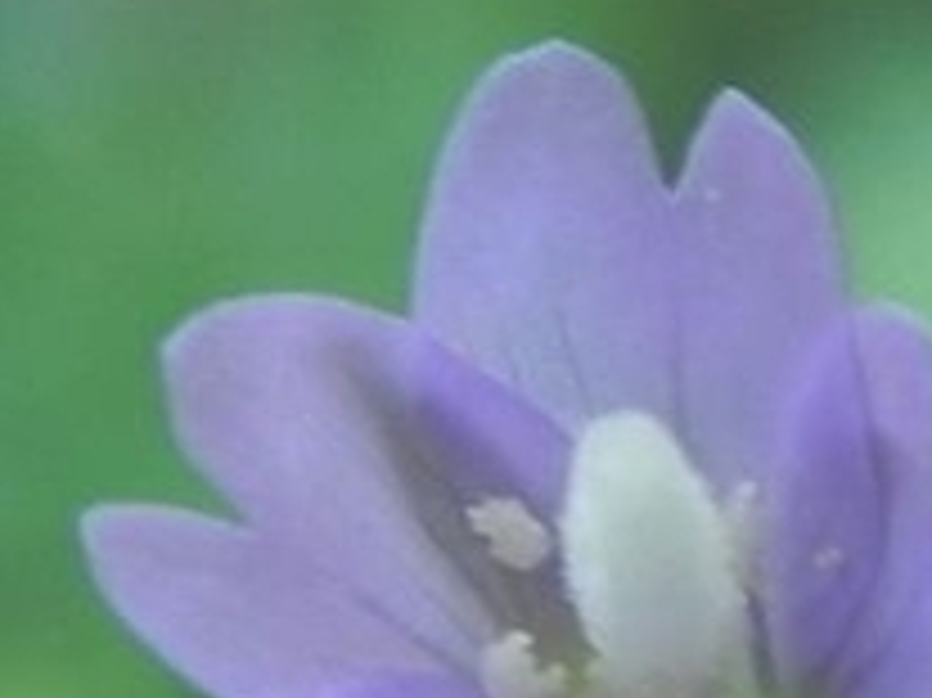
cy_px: 820
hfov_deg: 16.0
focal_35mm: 119
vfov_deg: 12.2
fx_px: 3202
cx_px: 1081
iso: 160
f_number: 3.2
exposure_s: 1/98
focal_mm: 7.3
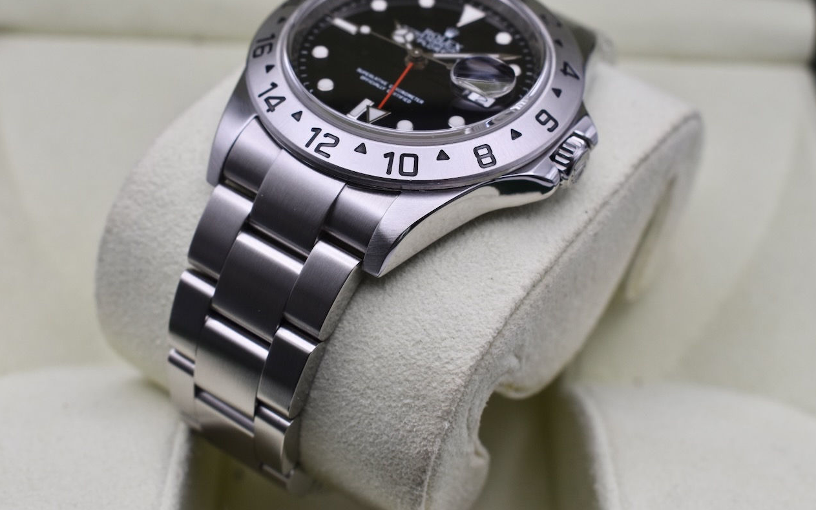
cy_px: 239
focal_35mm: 62
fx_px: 1379
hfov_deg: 33.0
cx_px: 412
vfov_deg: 20.9
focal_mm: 40
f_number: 8
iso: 400
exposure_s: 1/125
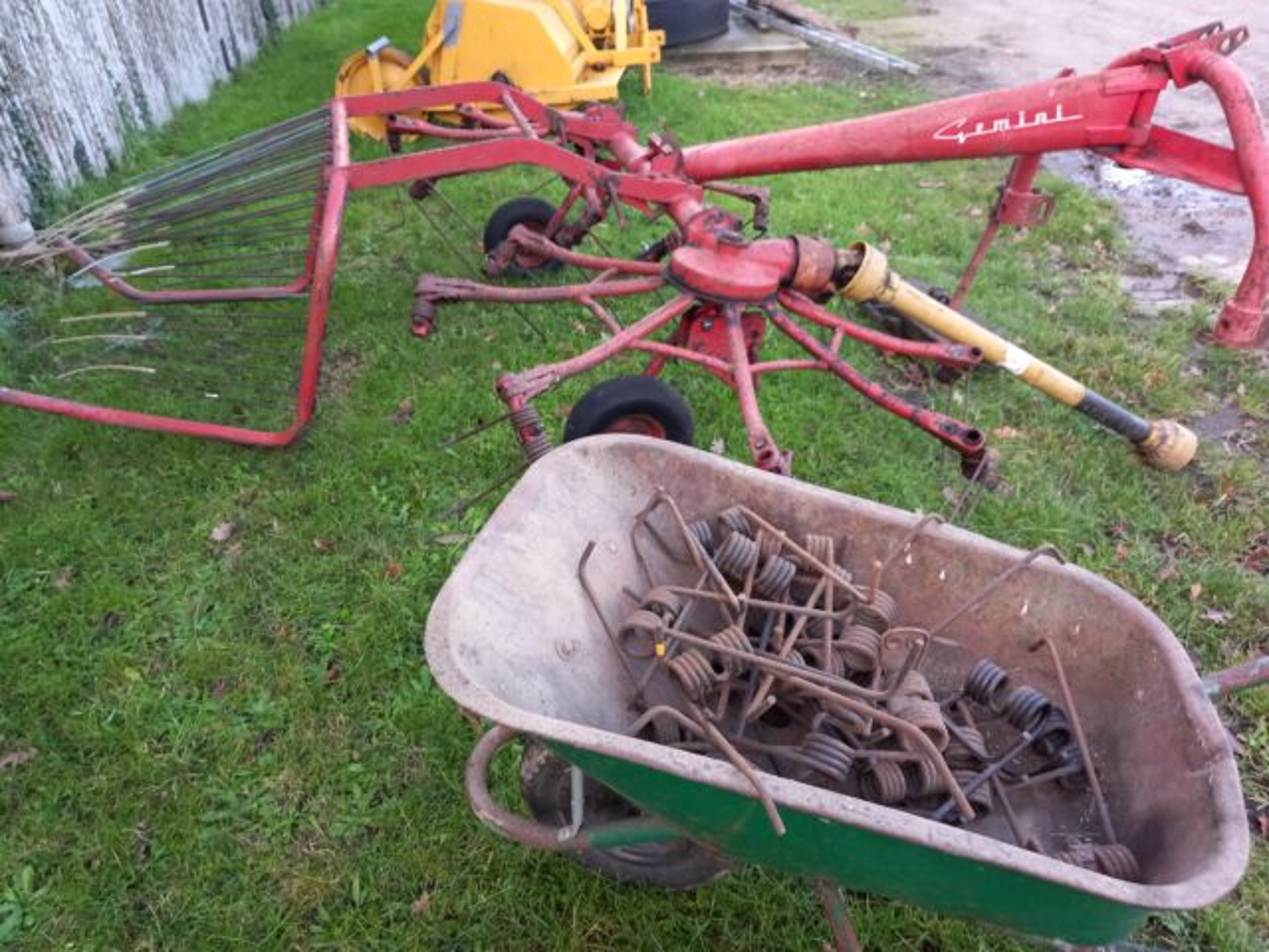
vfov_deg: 54.9
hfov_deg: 69.4
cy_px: 476
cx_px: 634
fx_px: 916
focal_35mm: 25
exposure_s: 1/60
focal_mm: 4.6
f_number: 2
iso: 100
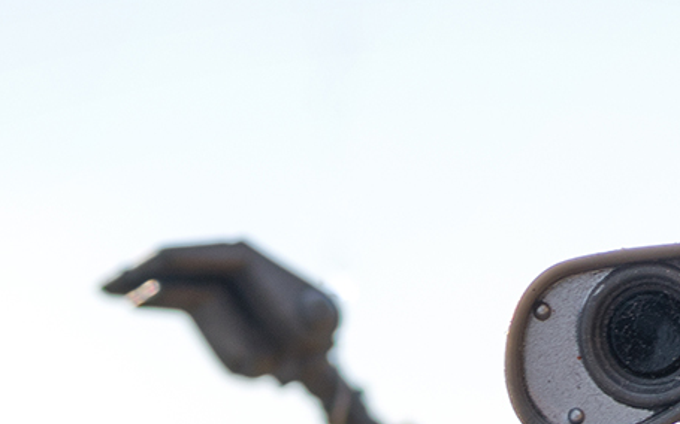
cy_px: 1000
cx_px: 429
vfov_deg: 2.7
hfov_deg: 4.4
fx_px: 8929
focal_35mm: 482
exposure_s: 1/200
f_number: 6.3
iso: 64
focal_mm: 105
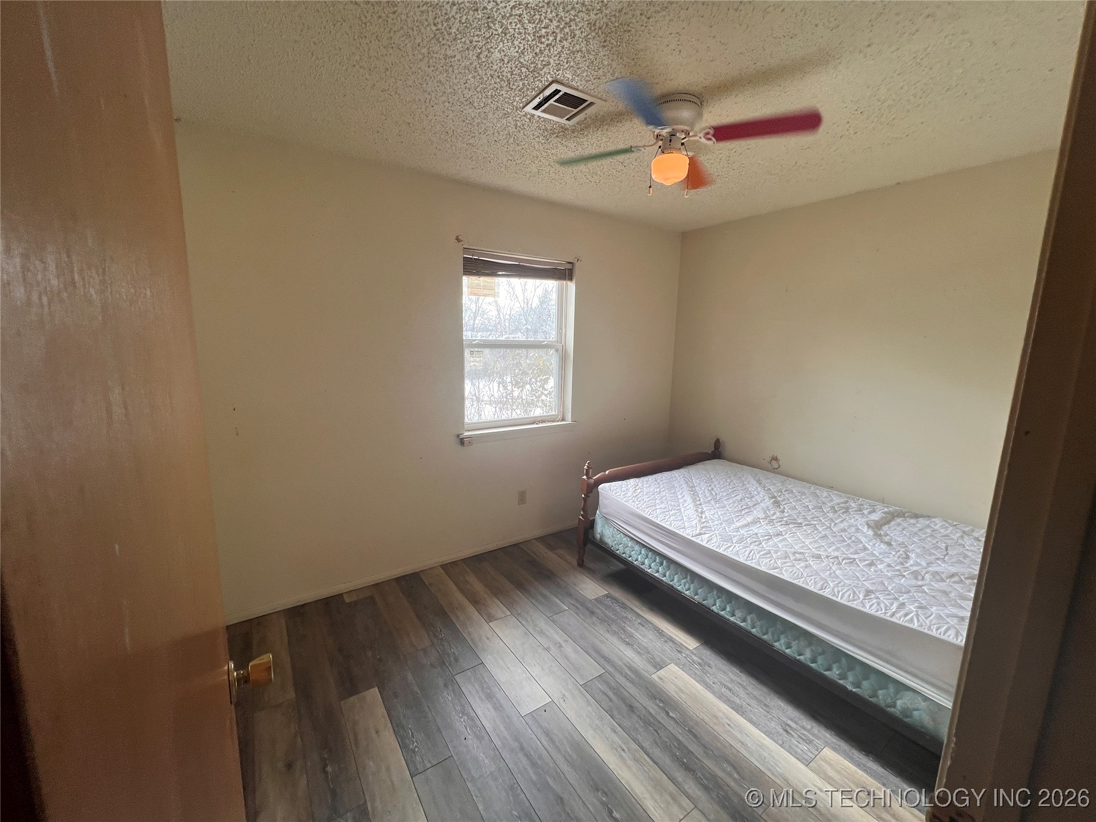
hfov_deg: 106.2
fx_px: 412
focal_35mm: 13
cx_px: 548
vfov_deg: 89.9
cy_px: 411
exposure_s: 1/120
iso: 50
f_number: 1.8
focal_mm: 1.57
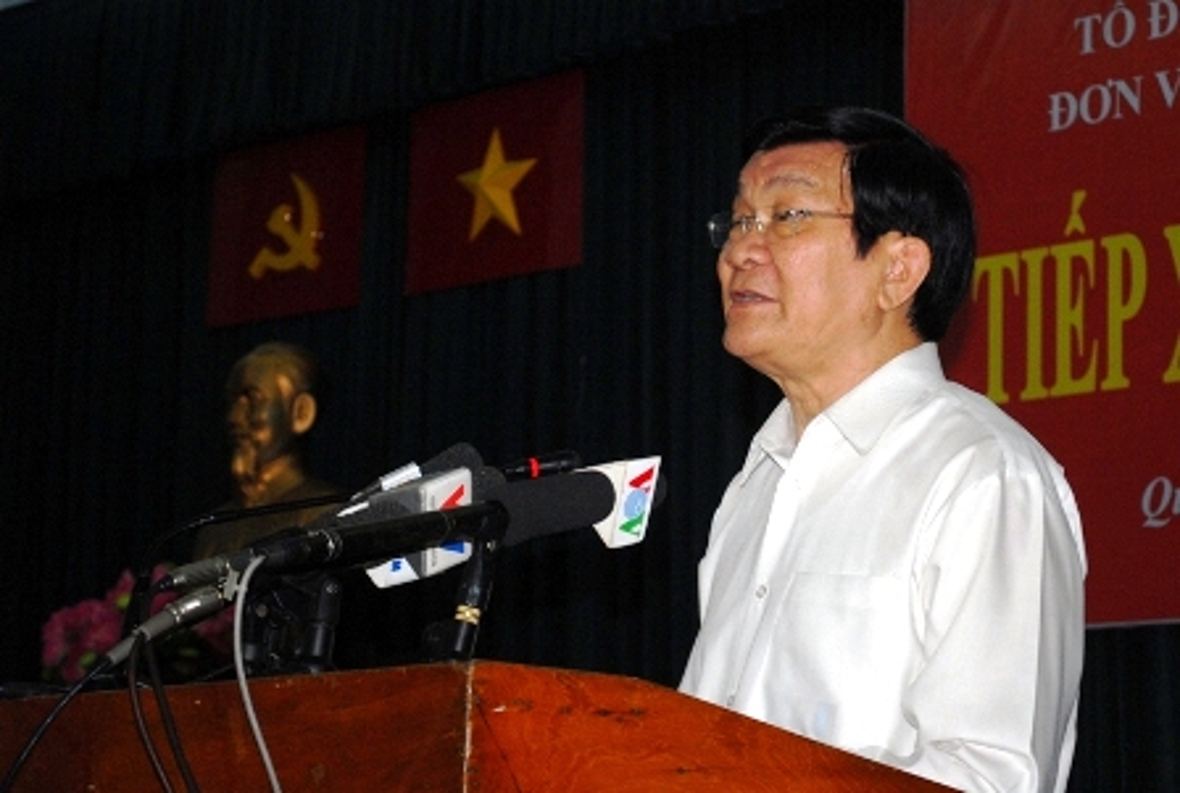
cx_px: 590
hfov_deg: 24.6
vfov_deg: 16.6
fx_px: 2710
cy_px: 396
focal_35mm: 82
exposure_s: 1/60
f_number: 5.6
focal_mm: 55
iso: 200
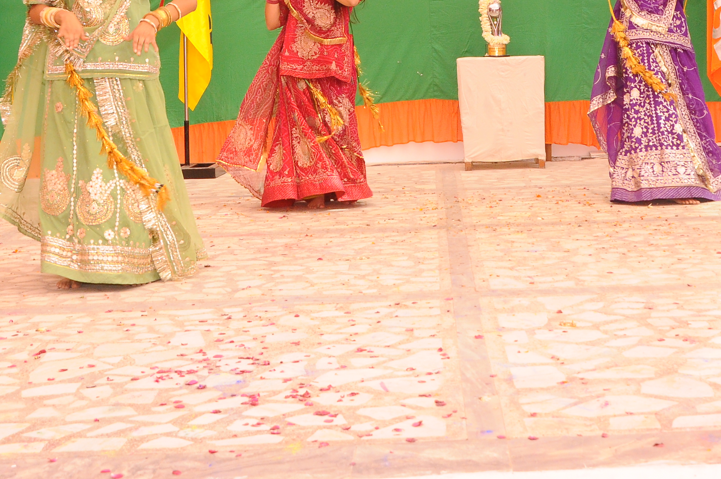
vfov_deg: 18.6
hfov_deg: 27.8
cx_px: 518
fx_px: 1440
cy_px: 50
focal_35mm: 72
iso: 640
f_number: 7.1
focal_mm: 24
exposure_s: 1/160
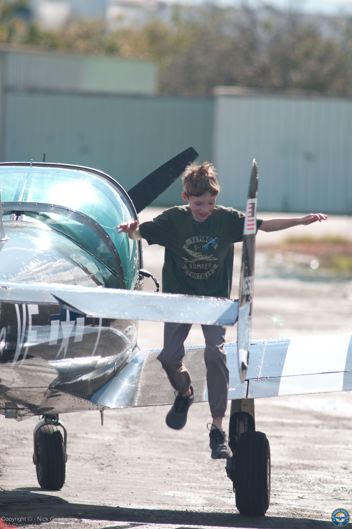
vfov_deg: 4.6
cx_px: 176
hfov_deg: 3.0
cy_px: 264
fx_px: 6617
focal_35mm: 450
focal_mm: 300
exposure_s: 1/250
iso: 100
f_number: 5
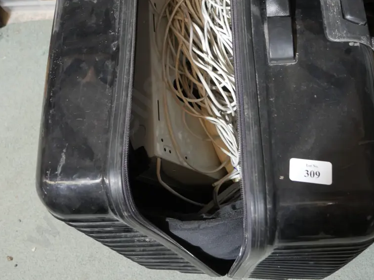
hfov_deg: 41.2
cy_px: 45
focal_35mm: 46
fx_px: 497
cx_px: 186
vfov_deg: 30.5
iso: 1000
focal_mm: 17
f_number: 4.5
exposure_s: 1/60
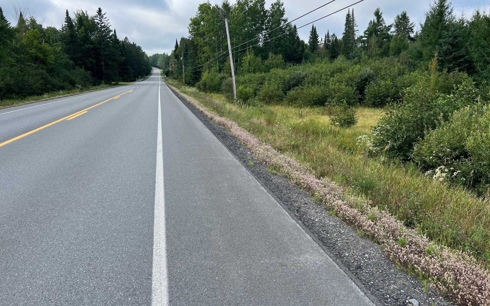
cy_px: 133
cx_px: 246
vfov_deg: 44.4
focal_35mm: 28
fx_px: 374
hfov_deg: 66.5
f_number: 1.5
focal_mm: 5.7
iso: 50
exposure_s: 1/2457
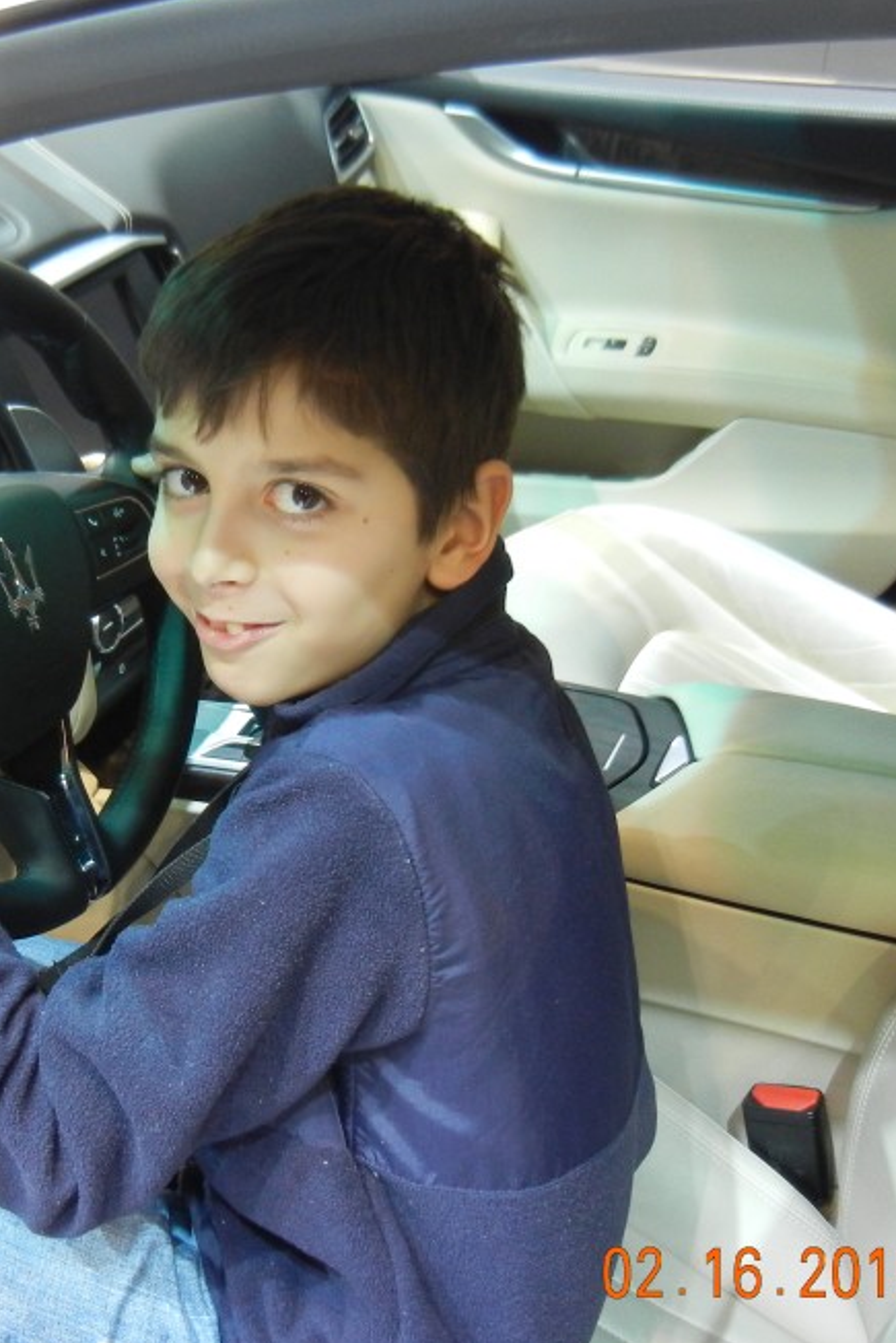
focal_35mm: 49
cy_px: 647
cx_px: 196
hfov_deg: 27.1
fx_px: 1828
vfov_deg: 40.3
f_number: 3.5
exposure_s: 1/31.8
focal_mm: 5.4
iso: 400
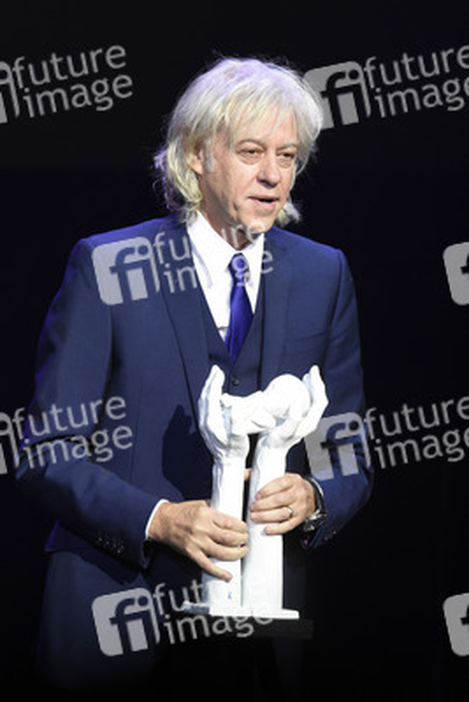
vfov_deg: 5.7
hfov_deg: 3.8
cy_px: 351
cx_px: 234
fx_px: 7028
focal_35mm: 360
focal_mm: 360
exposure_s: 1/500
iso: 4000
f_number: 5.6
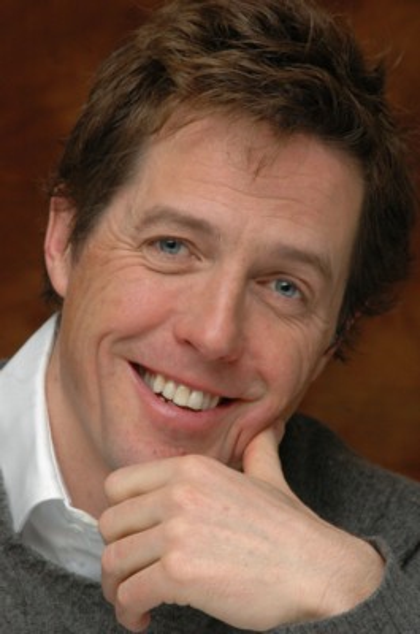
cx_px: 210
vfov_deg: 9.5
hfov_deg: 6.3
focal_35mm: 218
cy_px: 317
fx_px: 3823
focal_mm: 145
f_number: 10
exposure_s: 1/1250
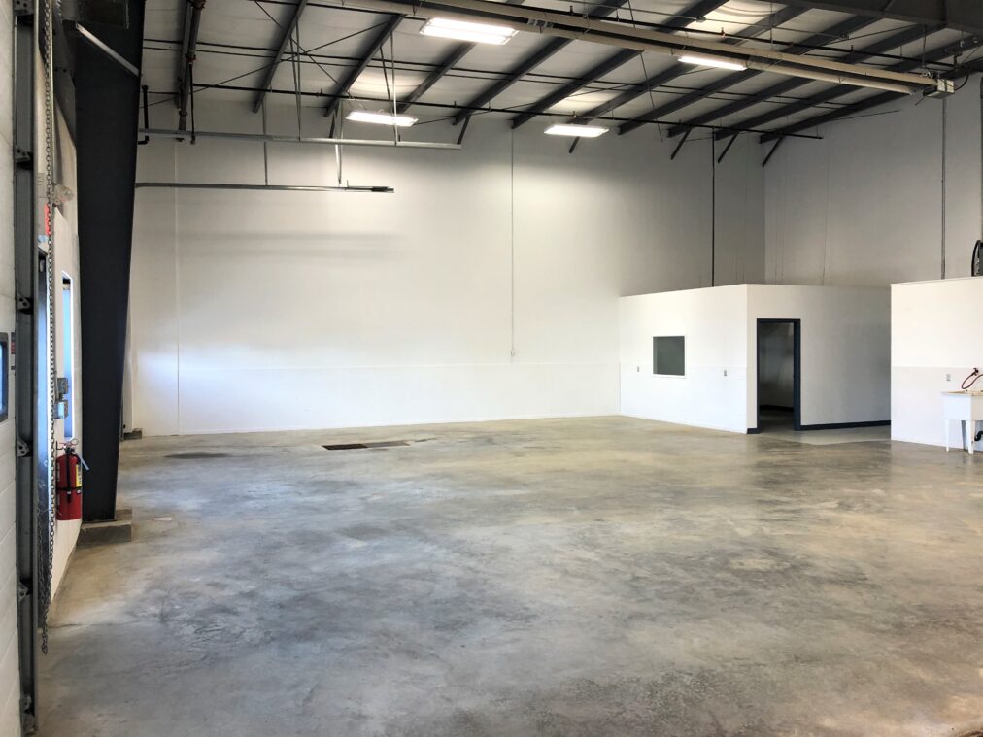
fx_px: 795
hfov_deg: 63.4
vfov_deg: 49.7
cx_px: 492
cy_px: 368
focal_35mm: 28
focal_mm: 3.99
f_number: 1.8
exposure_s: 1/30
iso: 25
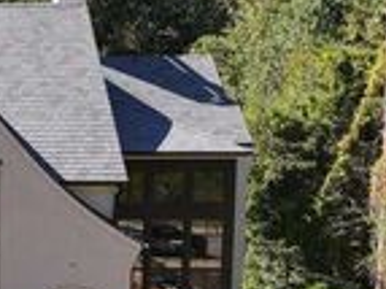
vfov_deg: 17.4
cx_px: -124
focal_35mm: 84
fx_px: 936
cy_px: 226
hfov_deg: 21.0
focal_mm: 12.29
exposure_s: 1/1600
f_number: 2.8
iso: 200
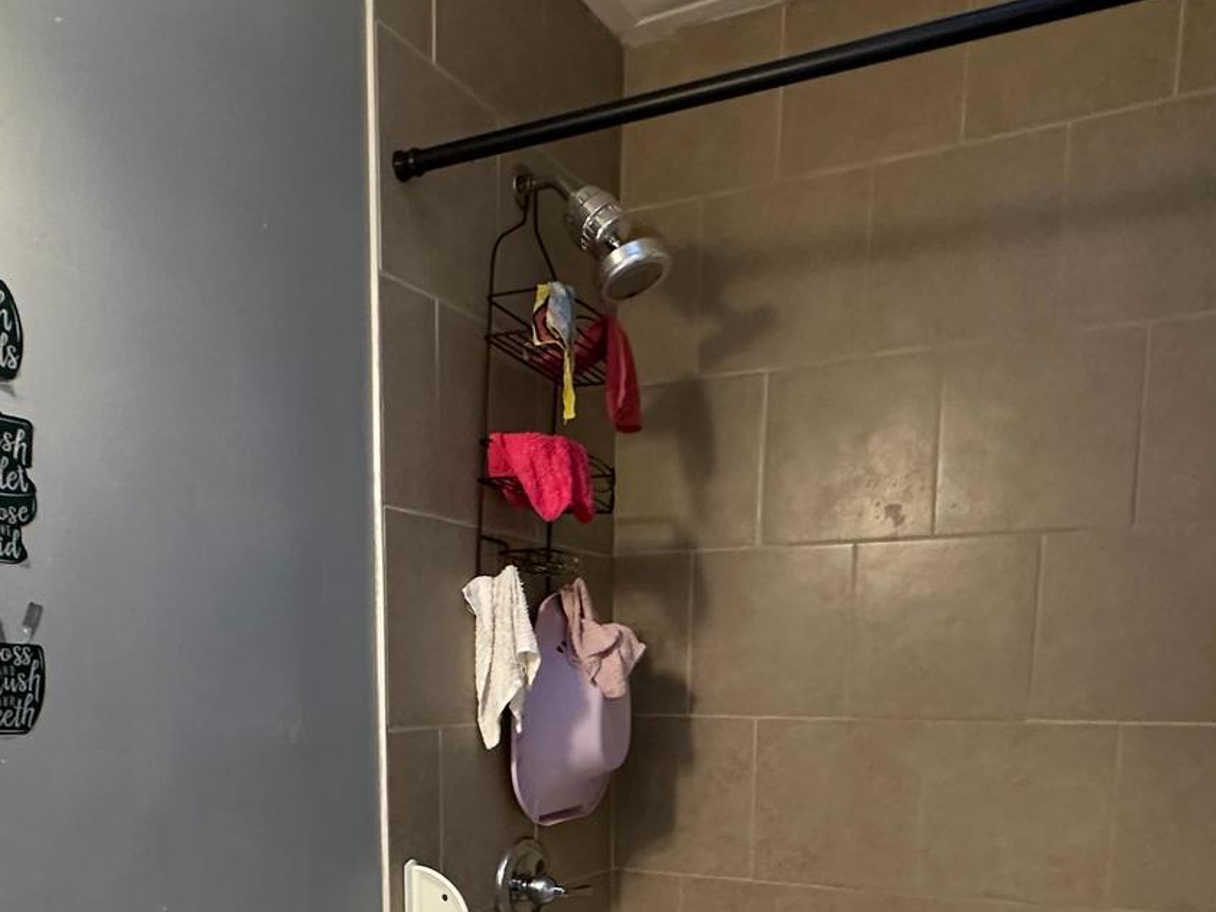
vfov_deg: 37.7
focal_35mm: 34
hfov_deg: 53.9
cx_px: 542
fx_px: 1194
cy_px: 893
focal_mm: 2.22
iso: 400
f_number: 2.2
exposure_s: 1/60
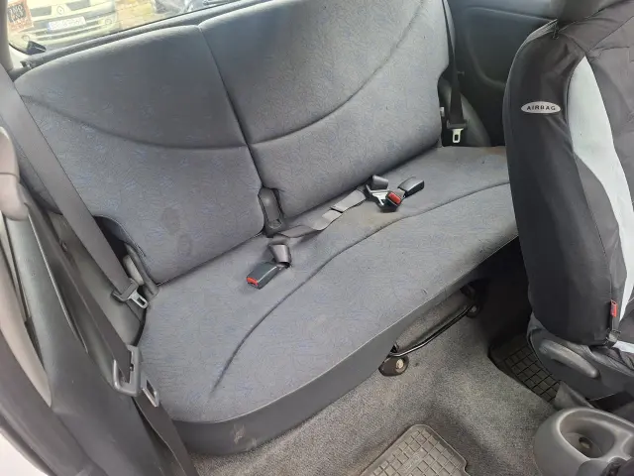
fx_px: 421
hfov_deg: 73.9
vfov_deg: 58.9
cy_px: 238
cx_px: 317
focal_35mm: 23
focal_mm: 5.54
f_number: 1.8
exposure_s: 1/100
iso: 160
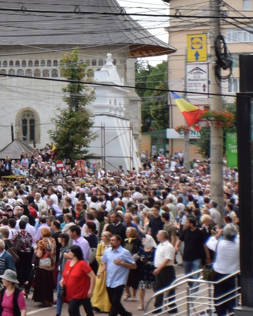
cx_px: -263
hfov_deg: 11.7
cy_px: 65
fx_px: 1096
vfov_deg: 16.3
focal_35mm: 117
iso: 100
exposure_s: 1/100
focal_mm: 24
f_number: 7.1
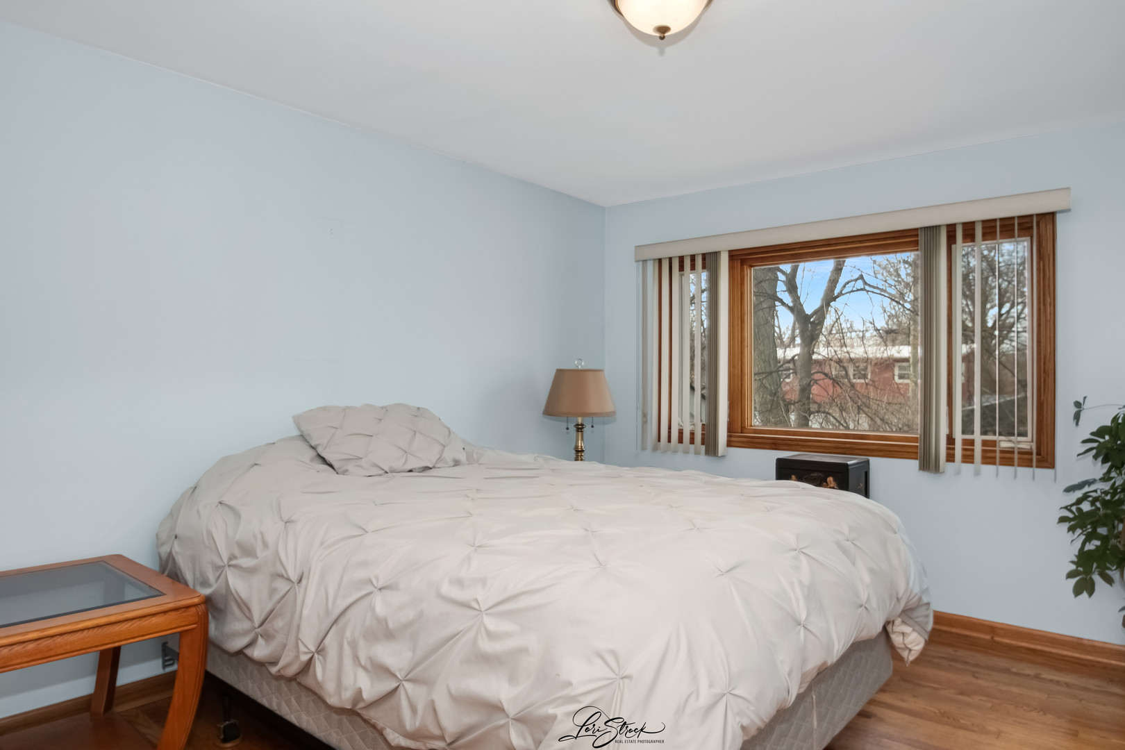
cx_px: 562
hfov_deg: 78.6
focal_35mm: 22
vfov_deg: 57.2
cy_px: 375
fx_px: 687
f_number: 8
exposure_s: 1/1250
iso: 400
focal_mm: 15
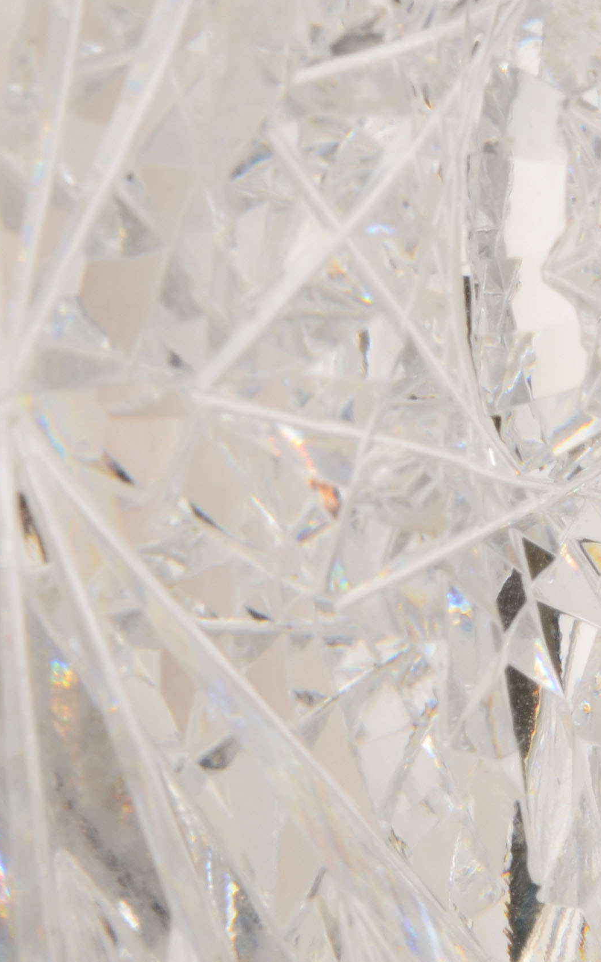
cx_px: 450
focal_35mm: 245
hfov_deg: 5.3
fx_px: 6434
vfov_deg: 8.5
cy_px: 879
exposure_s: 1/160
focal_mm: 55
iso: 100
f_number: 25
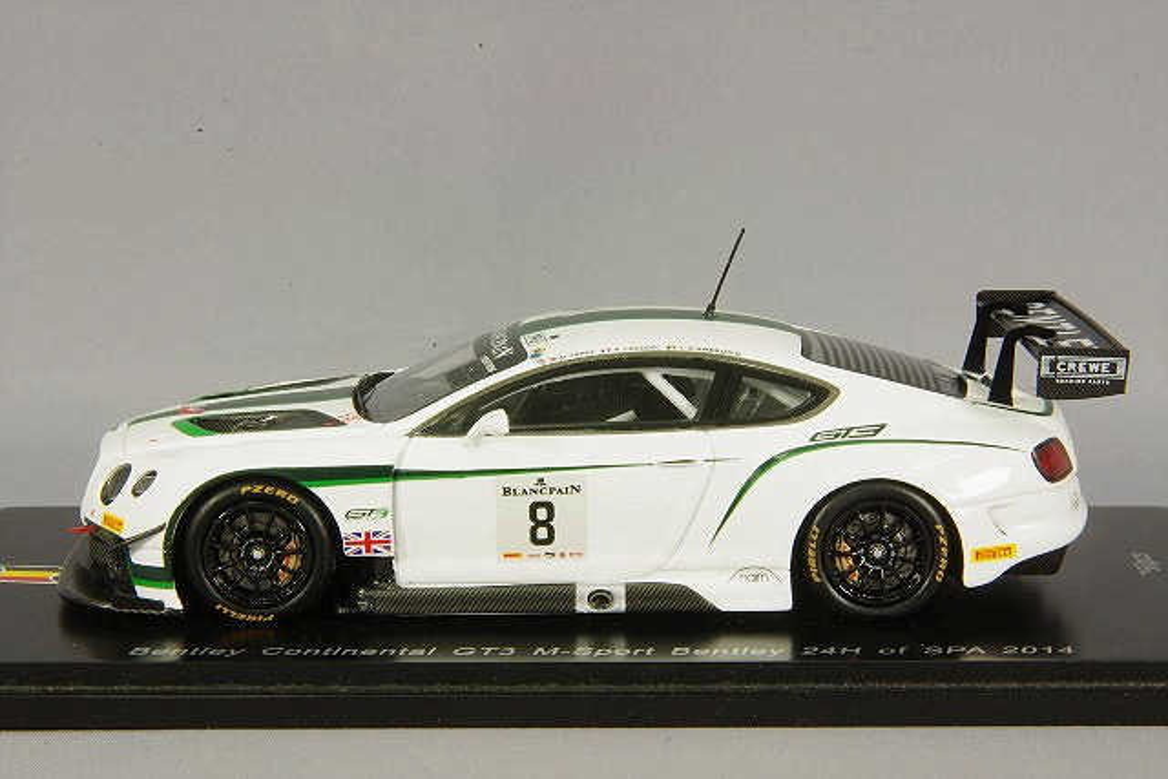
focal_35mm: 112
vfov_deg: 12.2
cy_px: 390
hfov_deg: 18.3
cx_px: 584
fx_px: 3634
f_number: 32
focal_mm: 75
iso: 400
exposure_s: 1/1.67
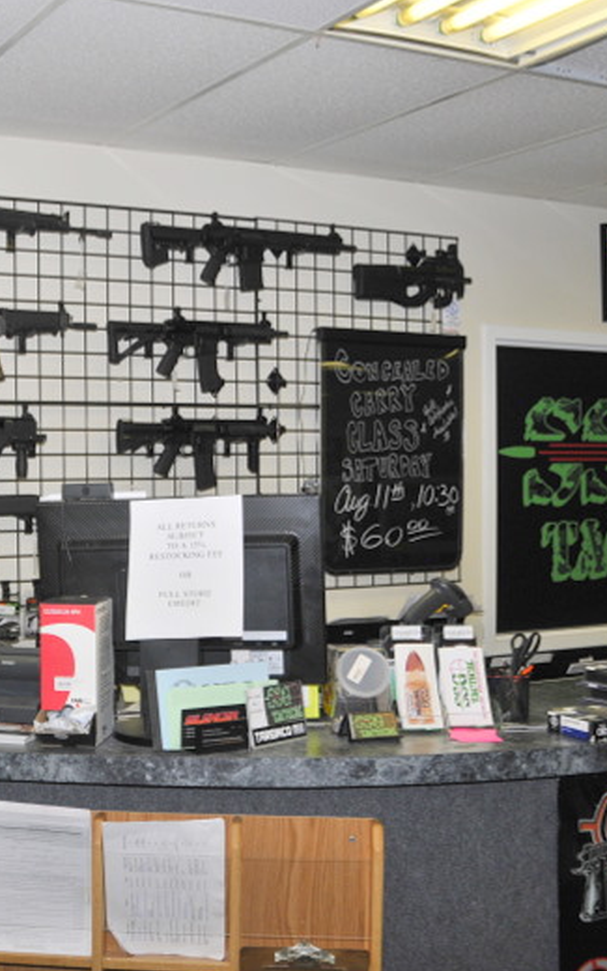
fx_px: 1244
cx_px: 125
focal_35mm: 47
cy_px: 486
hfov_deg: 26.9
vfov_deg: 42.6
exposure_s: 1/60
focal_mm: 20
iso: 400
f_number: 5.6
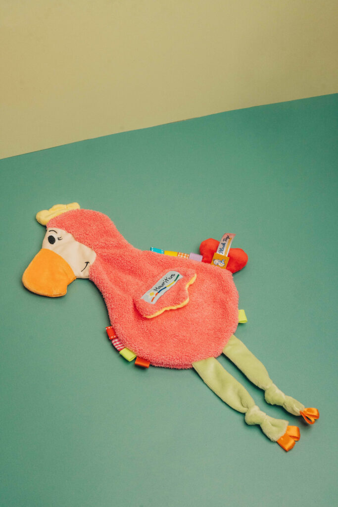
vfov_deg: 39.6
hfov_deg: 27.0
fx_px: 704
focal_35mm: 50
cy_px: 254
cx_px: 169
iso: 3200
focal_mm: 50
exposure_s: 1/320
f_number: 11
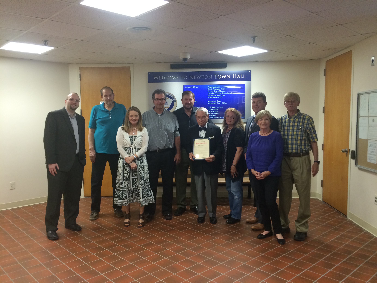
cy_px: 142
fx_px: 316
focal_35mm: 29
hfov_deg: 61.7
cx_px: 188
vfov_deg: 48.2
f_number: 2.2
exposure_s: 1/30
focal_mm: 4.15
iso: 160
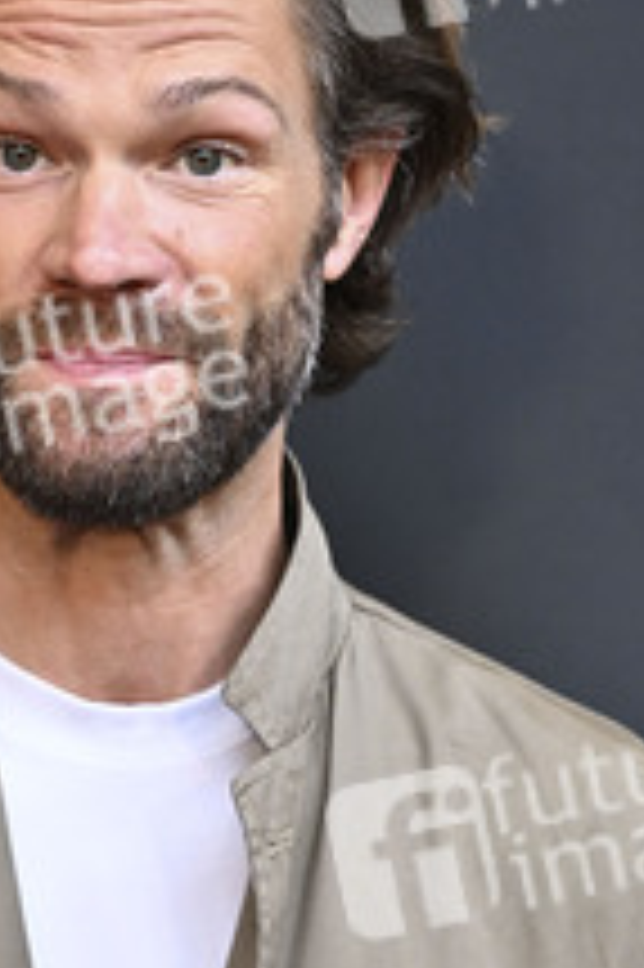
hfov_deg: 9.1
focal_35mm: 151
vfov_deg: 13.6
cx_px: 149
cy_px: 608
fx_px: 4058
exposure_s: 1/320
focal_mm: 81
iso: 2000
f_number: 4.5
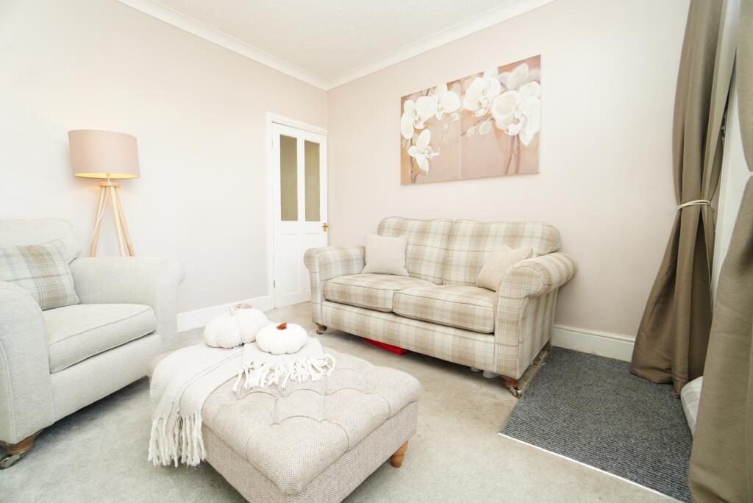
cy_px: 252
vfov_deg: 77.4
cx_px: 376
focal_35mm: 15
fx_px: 314
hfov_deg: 100.4
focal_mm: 10
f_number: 4
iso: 640
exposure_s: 1/60
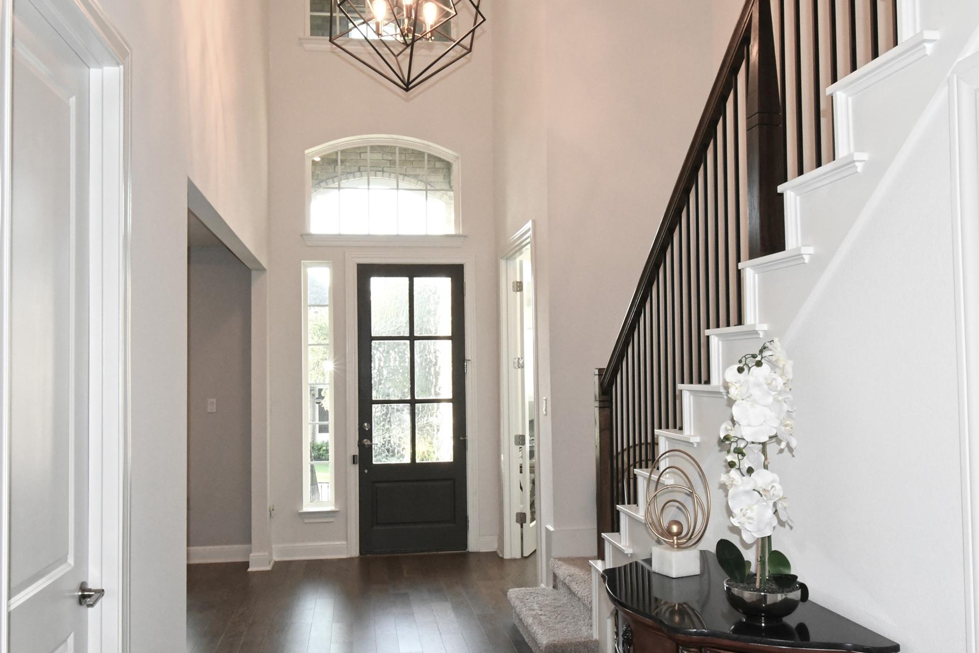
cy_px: 330
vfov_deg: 41.1
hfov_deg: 58.7
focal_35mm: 32
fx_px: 870
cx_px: 477
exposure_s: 1/30
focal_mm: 20
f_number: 22
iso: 3200
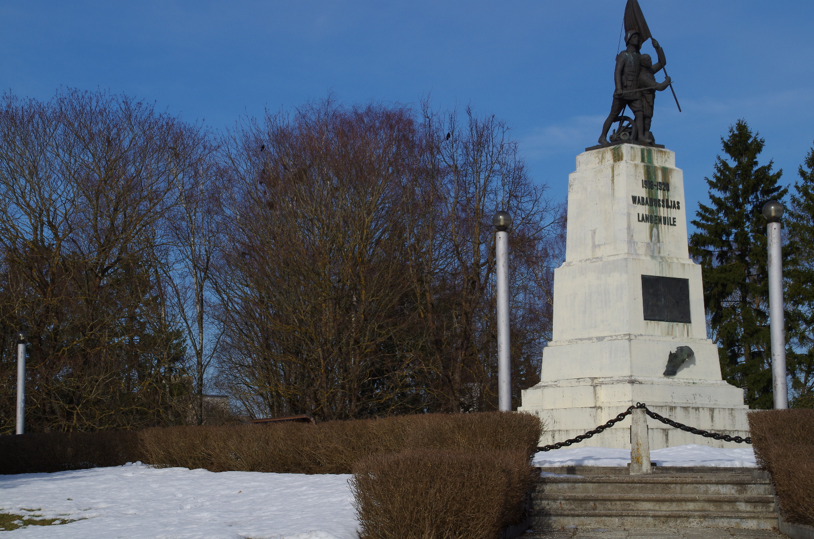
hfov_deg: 24.8
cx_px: 407
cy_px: 270
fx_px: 1850
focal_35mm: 82
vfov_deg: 16.6
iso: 100
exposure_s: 1/200
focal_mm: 55
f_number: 14
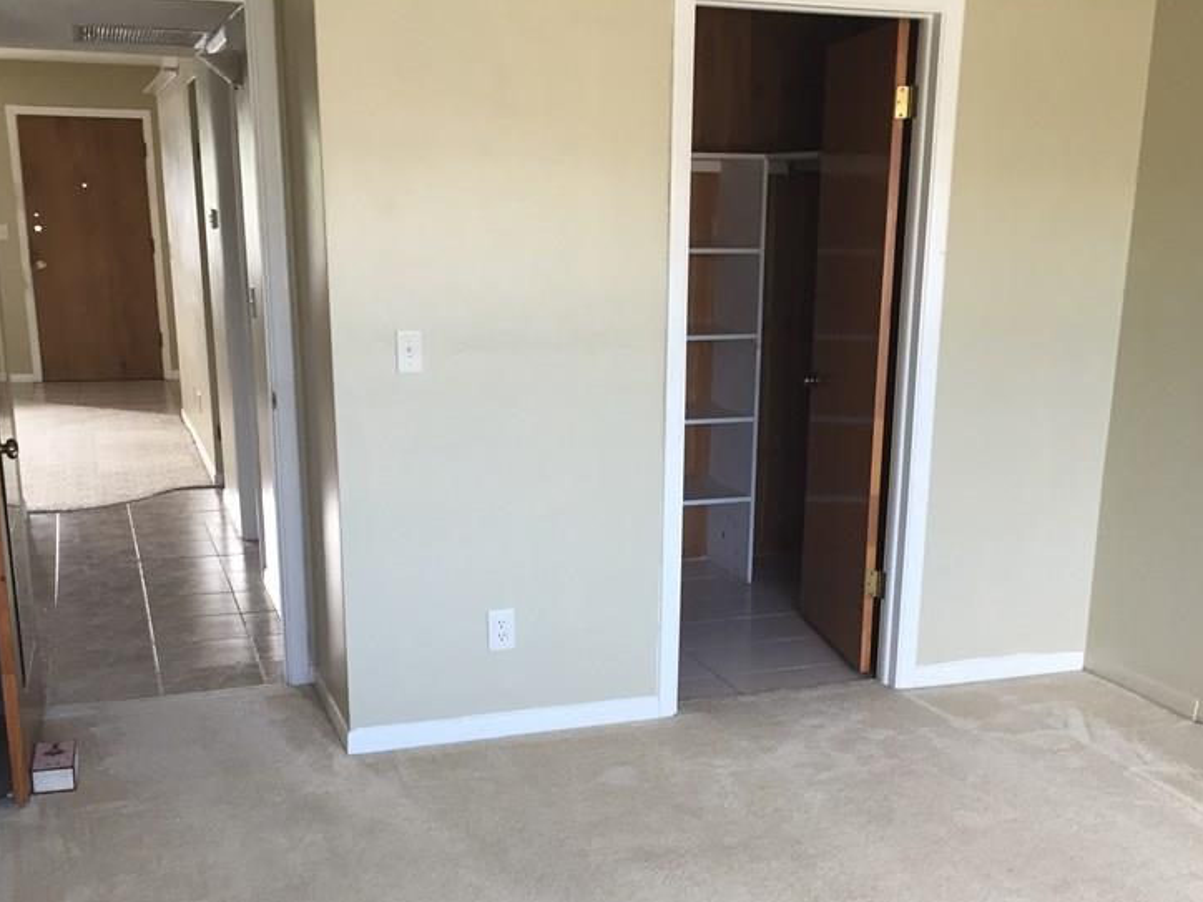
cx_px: 658
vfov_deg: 34.7
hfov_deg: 45.7
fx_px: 1425
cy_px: 621
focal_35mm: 41
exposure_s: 1/33
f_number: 2.2
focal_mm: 4.15
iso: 50
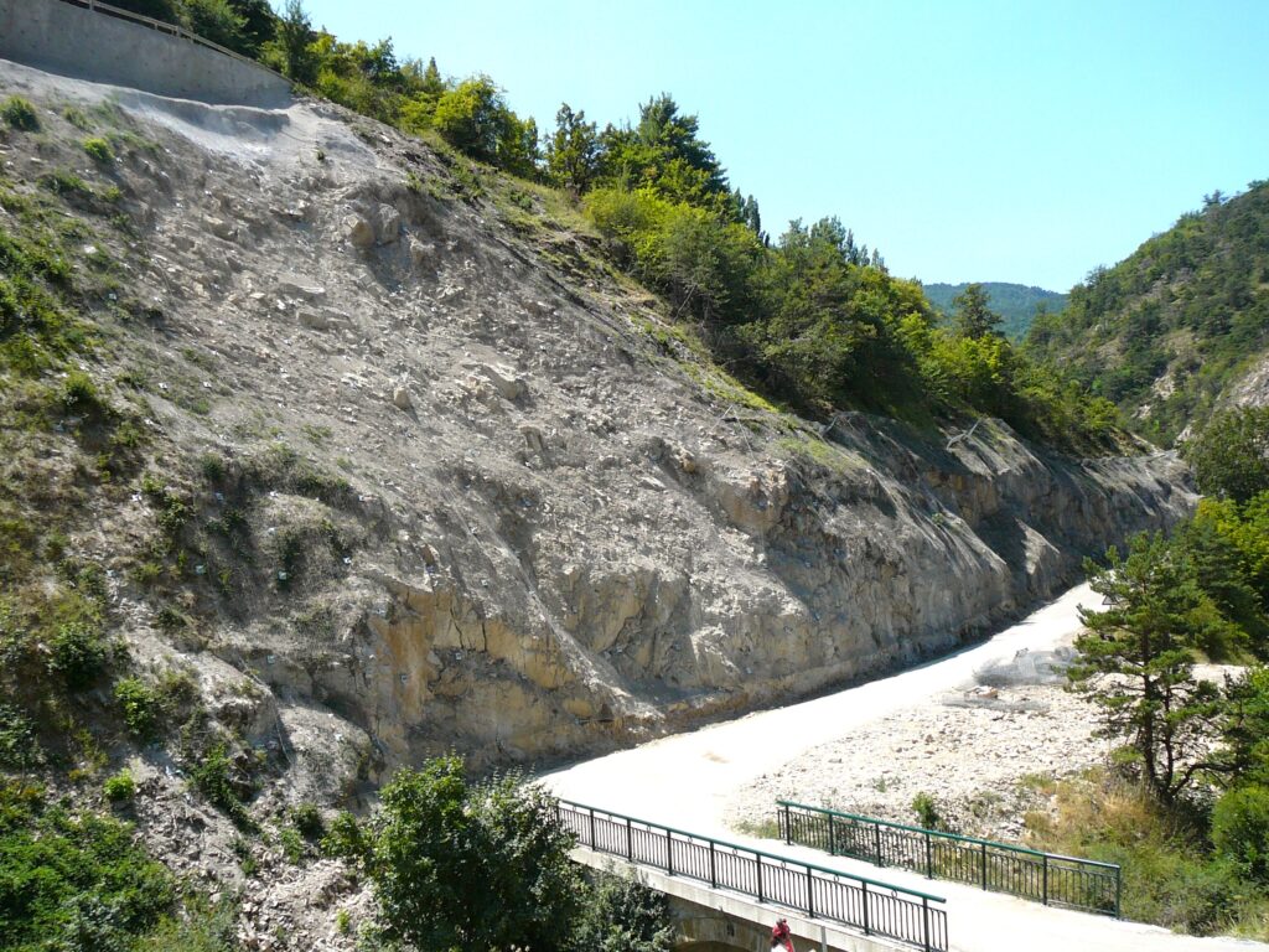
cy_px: 476
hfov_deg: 45.8
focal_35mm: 41
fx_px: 1503
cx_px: 634
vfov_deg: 35.1
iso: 80
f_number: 3.1
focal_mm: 6.1
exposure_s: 1/800
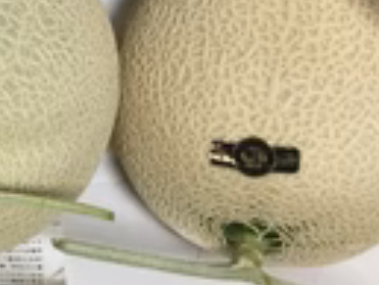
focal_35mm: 96
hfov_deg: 19.1
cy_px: 97
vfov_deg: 15.4
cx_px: -100
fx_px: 1052
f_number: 2.4
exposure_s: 1/30
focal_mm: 3.3
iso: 125
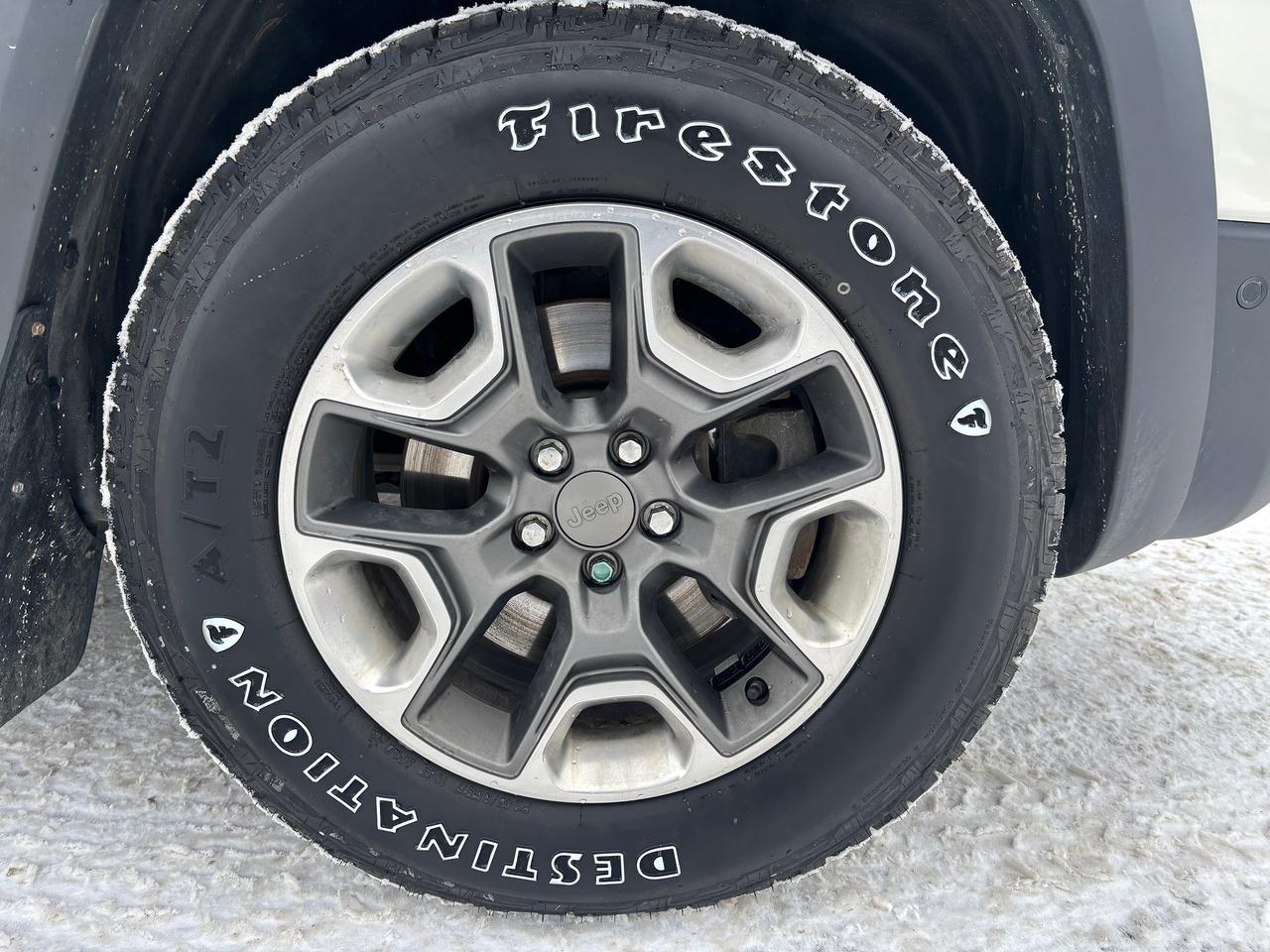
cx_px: 635
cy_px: 476
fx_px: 954
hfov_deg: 67.3
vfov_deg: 53.1
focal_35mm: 26
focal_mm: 5.96
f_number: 1.6
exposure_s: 1/121
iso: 50
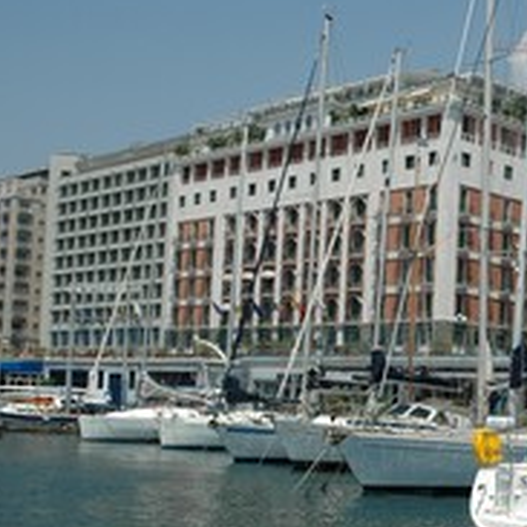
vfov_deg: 25.5
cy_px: 366
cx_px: 461
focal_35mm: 67
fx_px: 1154
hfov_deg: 25.1
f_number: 9.5
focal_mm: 24
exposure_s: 1/350
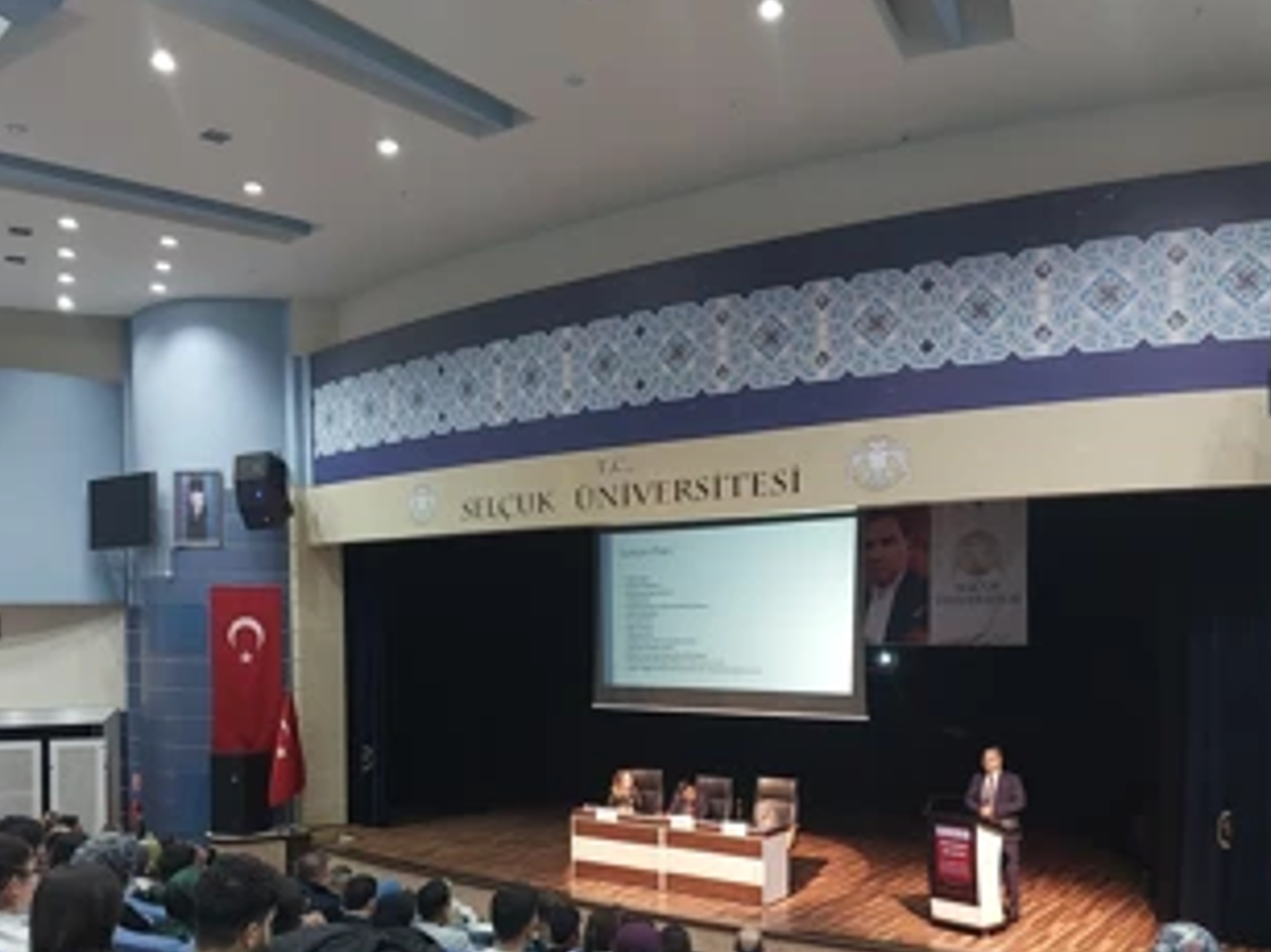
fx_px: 1211
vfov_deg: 42.1
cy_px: 671
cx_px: 580
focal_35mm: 33
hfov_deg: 55.3
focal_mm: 5.06
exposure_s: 1/50
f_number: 1.8
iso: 500
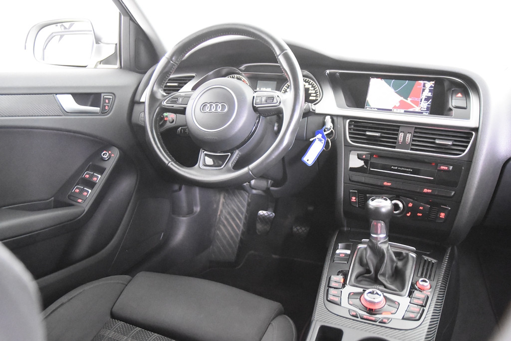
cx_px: 256
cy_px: 170
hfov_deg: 57.2
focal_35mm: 33
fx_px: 468
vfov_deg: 40.0
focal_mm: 22
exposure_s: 1/30
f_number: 3
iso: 11400
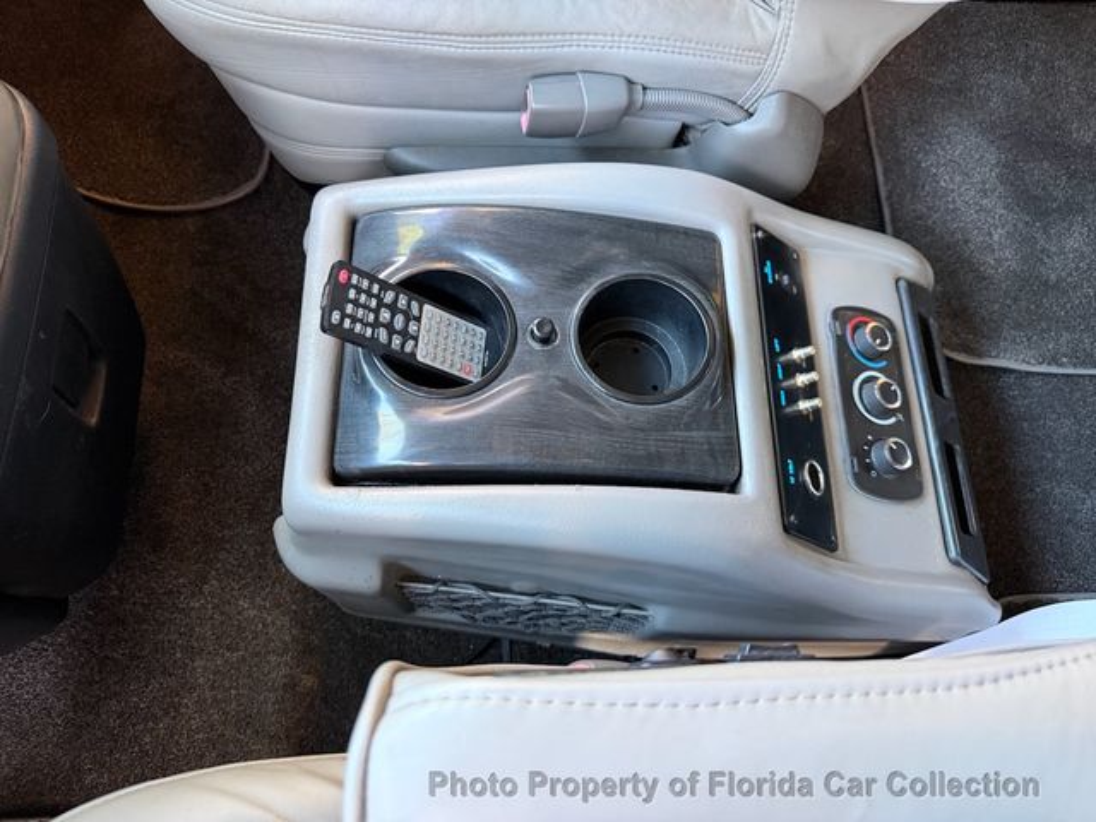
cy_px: 411
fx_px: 760
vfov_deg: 56.8
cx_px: 548
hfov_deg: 71.6
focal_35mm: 24
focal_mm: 6.76
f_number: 1.78
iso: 640
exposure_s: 1/60
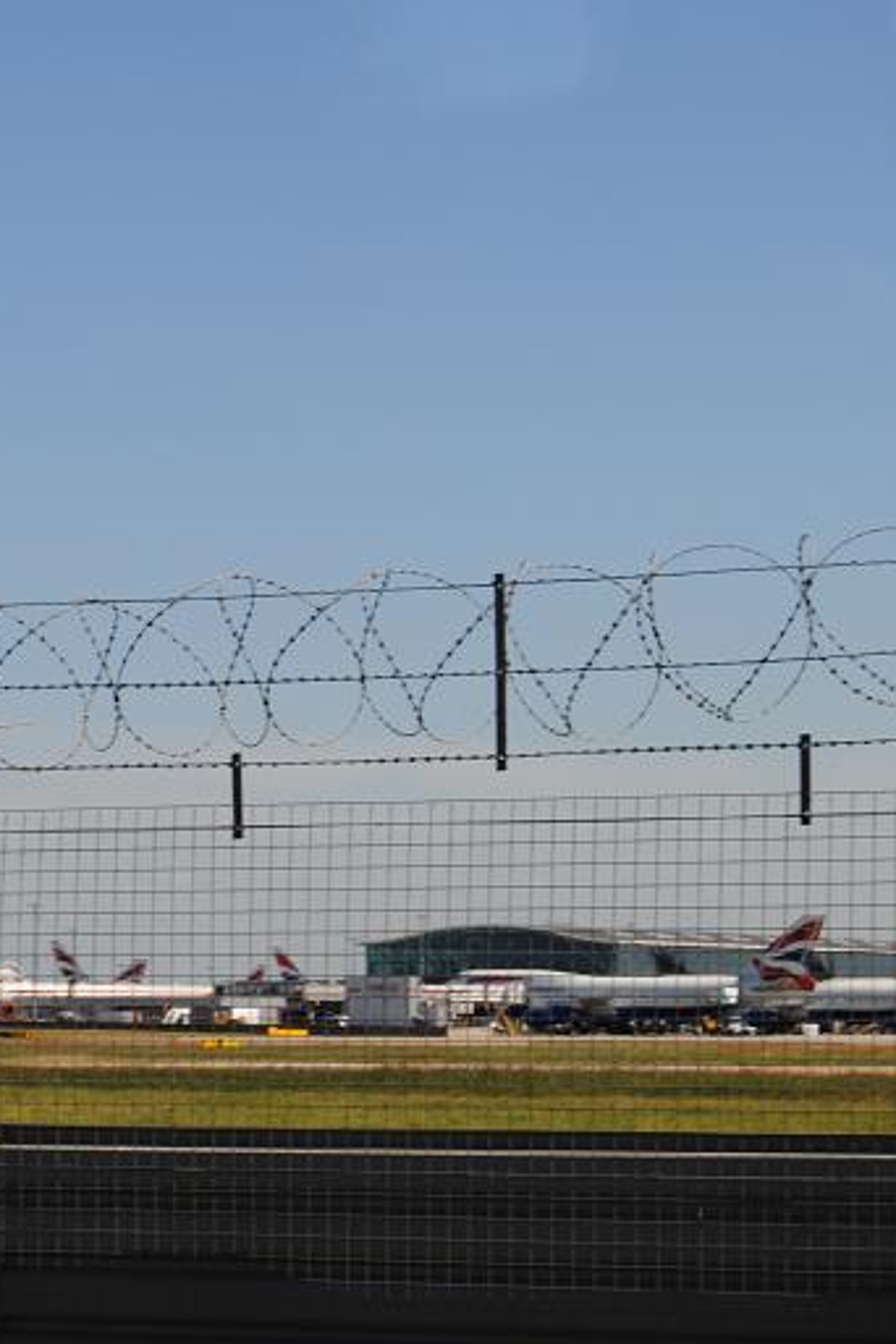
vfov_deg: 16.4
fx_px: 4657
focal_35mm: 125
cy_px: 672
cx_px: 56
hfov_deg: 10.9
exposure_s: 1/250
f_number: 8
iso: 100
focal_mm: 55
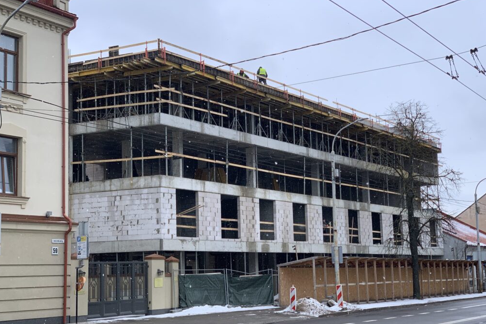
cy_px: 180
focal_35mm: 55
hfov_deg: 36.3
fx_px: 742
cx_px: 241
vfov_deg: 24.6
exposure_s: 1/381
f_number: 2.4
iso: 16
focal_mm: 6
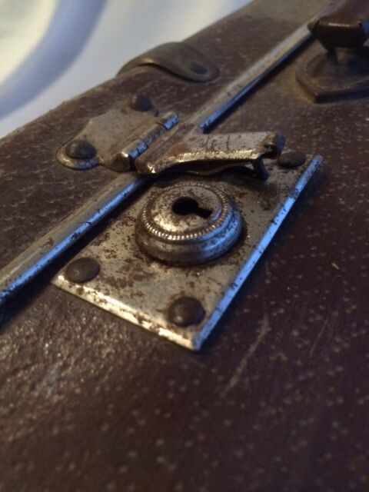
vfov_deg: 61.7
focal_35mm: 29
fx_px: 412
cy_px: 246
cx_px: 184
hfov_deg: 48.2
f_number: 2.2
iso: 320
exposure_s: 1/17
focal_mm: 4.15
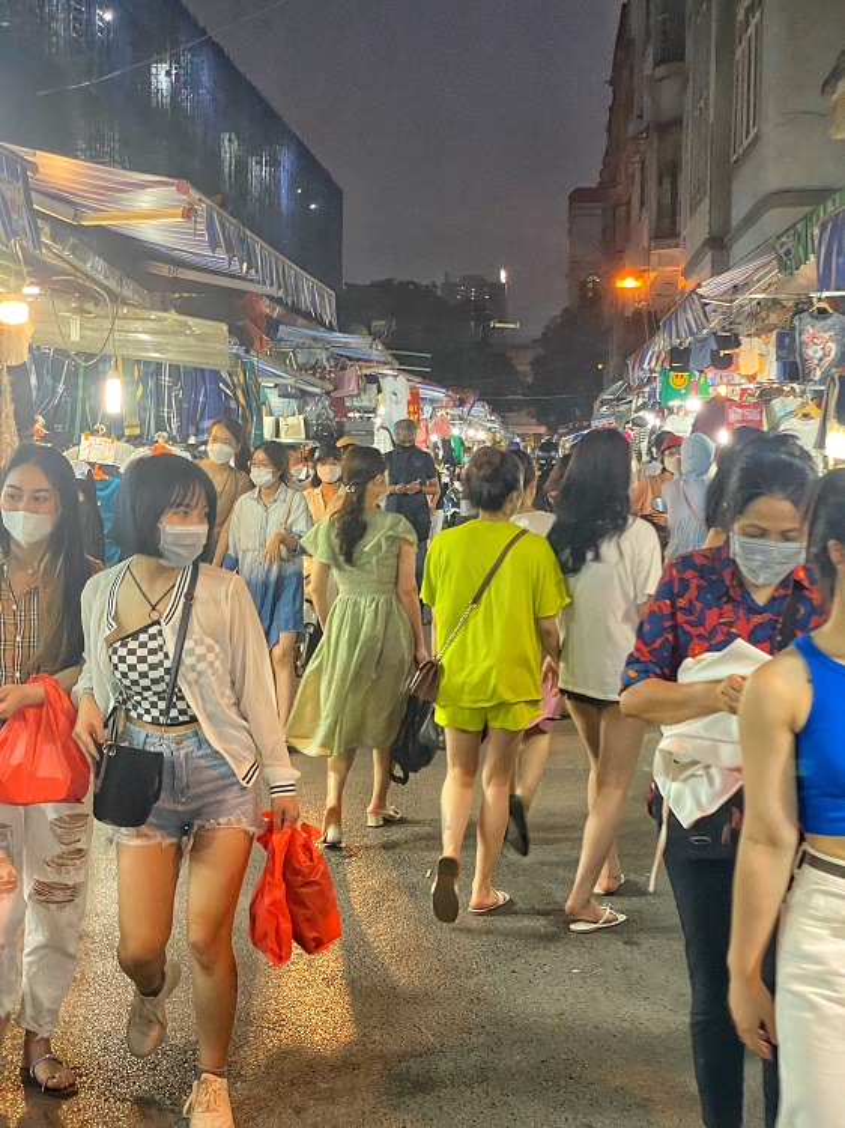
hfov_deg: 28.0
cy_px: 564
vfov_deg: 36.8
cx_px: 422
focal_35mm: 52
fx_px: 1693
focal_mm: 6
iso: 250
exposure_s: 1/50
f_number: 2
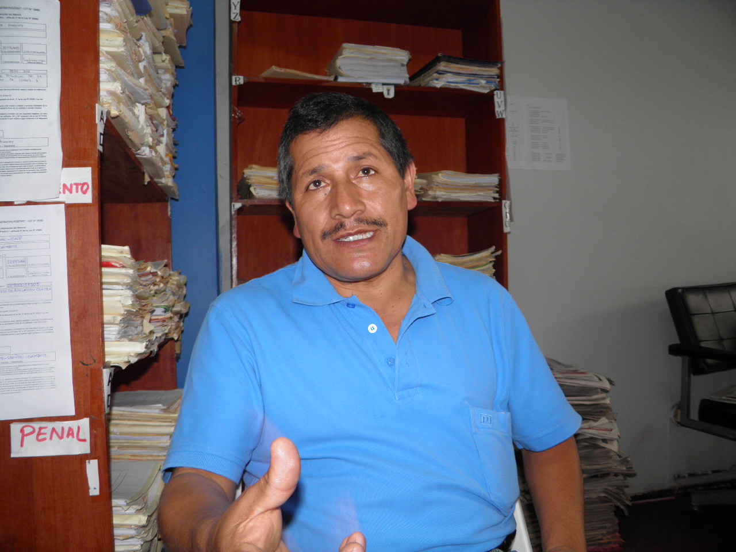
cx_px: 368
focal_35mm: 28
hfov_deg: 63.4
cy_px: 276
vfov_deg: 49.7
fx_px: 595
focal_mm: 4.9
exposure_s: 1/30
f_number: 2.8
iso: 100
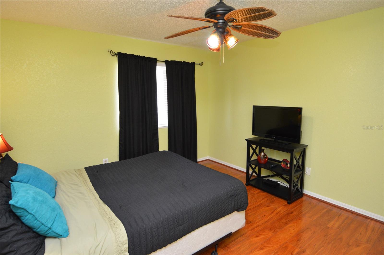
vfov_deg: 67.3
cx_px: 192
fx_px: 192
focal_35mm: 18
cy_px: 128
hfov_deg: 90.1
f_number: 4
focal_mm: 12
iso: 720
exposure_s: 1/60
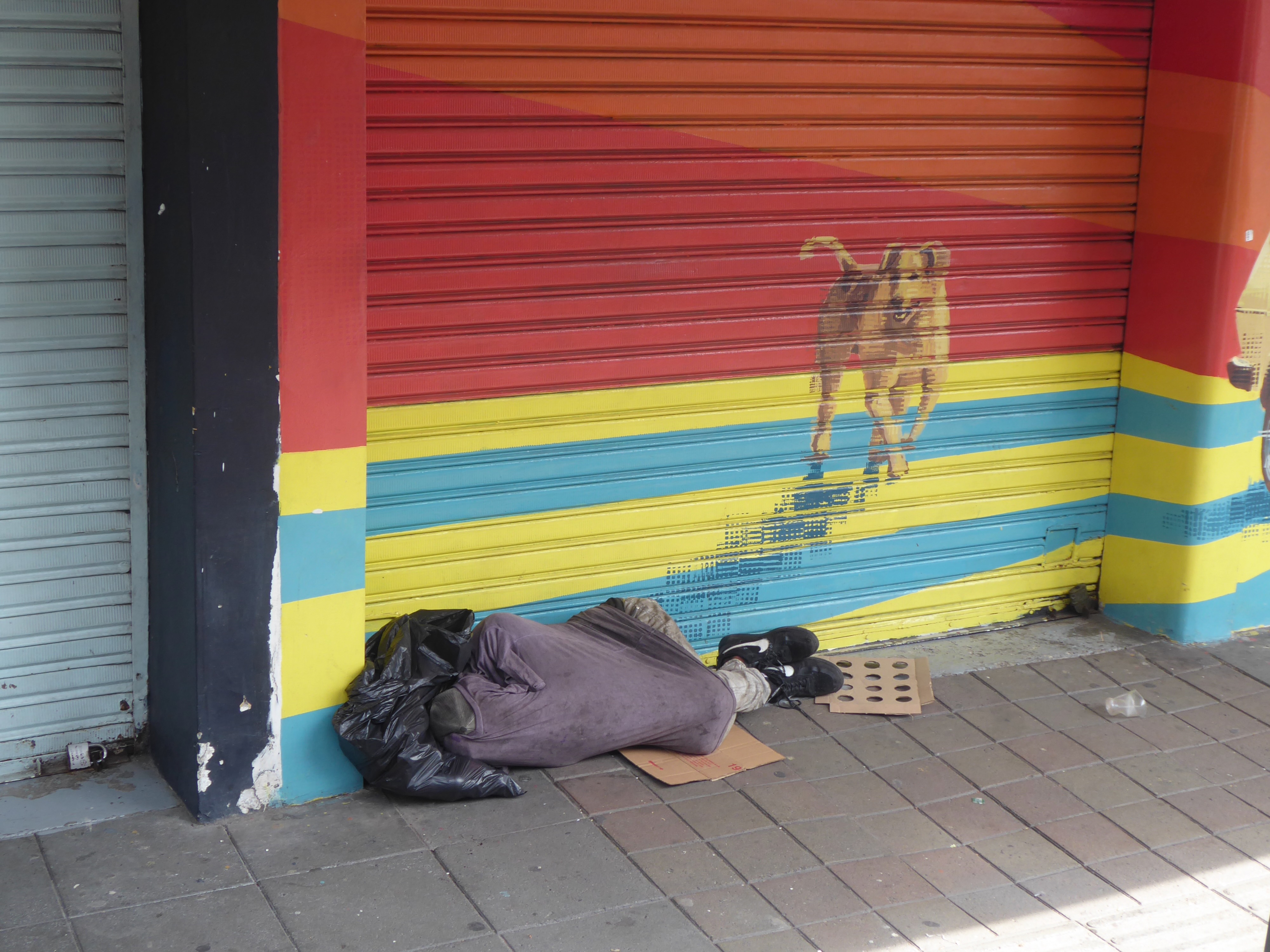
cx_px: 635
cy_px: 476
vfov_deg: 29.1
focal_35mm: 50
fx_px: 1834
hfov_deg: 38.2
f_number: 4.1
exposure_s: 1/100
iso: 80
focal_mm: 9
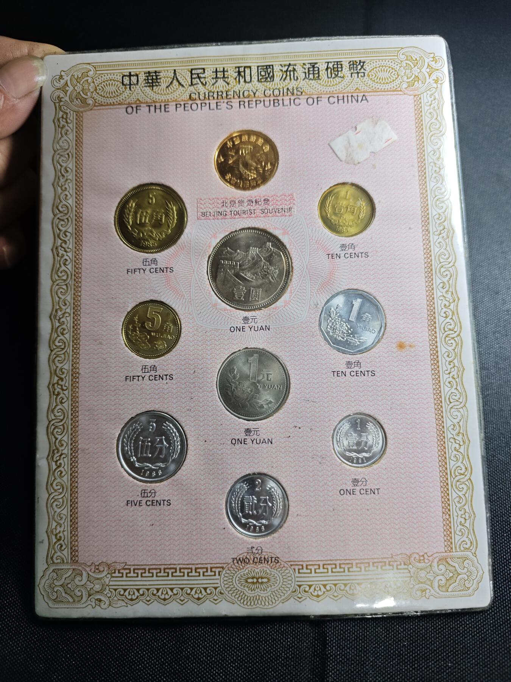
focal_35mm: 24
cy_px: 341
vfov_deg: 71.6
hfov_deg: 56.8
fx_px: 472
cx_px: 256
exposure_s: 1/84.8
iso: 80
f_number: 1.6
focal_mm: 5.84
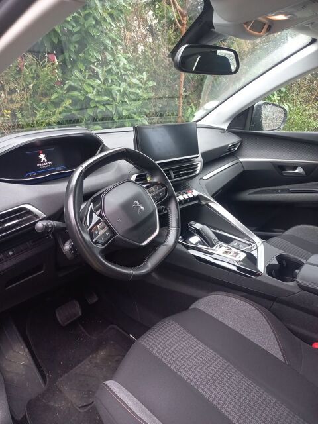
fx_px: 306
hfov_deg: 54.9
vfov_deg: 69.4
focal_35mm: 25
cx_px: 159
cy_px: 212
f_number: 1.8
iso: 100
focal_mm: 4.6
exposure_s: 1/50
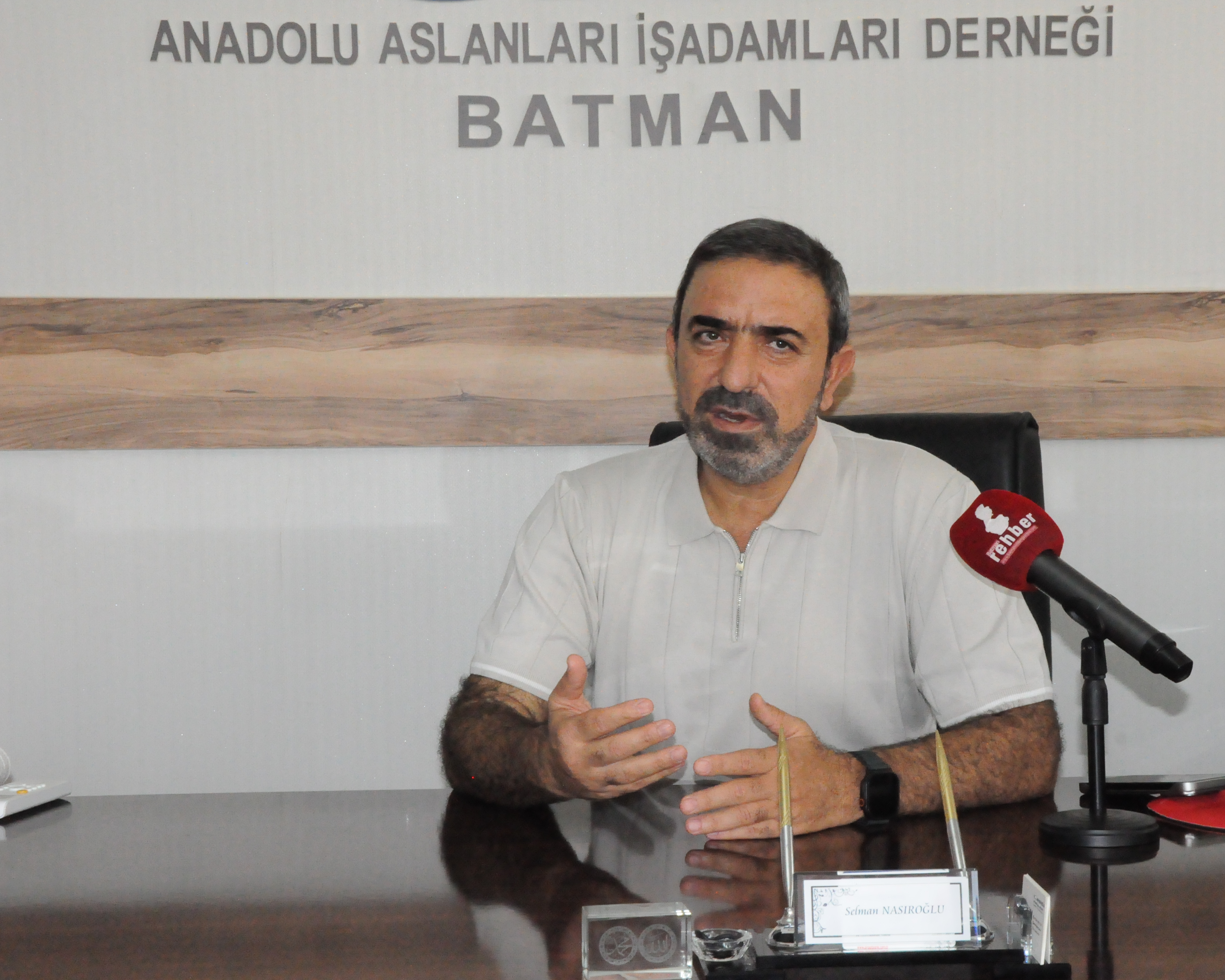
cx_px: 729
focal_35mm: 156
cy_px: 490
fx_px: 5656
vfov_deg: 9.9
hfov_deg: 12.4
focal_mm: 92
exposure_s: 1/200
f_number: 18
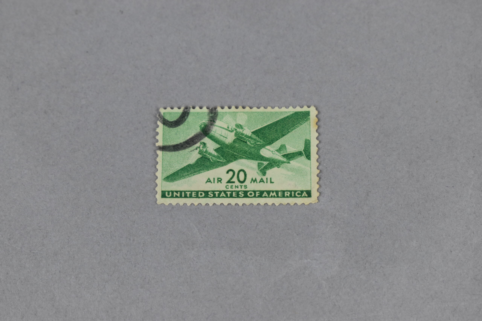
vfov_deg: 16.6
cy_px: 160
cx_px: 241
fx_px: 1105
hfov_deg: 24.6
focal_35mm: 82
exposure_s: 1/125
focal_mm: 55
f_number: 6.3
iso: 400
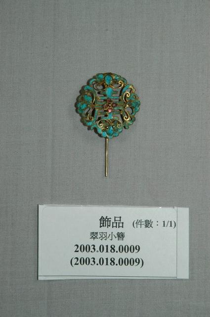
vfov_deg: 19.5
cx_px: 105
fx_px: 921
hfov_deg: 13.0
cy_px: 158
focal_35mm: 105
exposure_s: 1/60
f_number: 9
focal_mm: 70
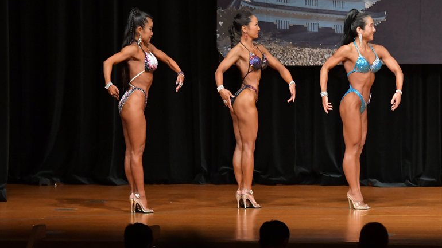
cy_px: 108
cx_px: 221
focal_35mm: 237
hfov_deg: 9.1
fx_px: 2777
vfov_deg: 5.1
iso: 6400
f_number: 5.6
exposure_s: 1/400
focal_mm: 150
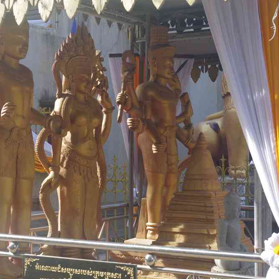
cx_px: 142
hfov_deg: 21.0
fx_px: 754
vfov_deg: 21.0
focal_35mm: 83
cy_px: 139
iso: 400
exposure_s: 1/80
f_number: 8
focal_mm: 43
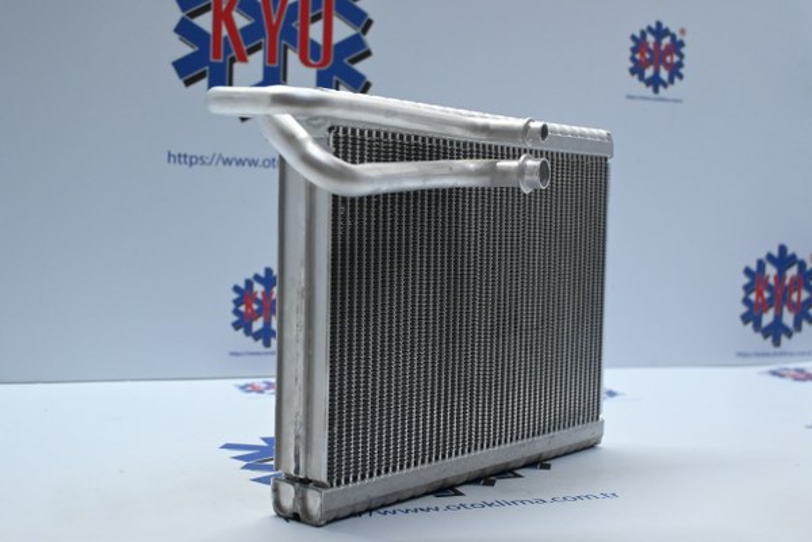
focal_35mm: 46
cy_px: 271
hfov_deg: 43.0
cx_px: 406
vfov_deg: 29.4
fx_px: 1032
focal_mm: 30.5
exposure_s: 1/125
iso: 1400
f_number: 4.8
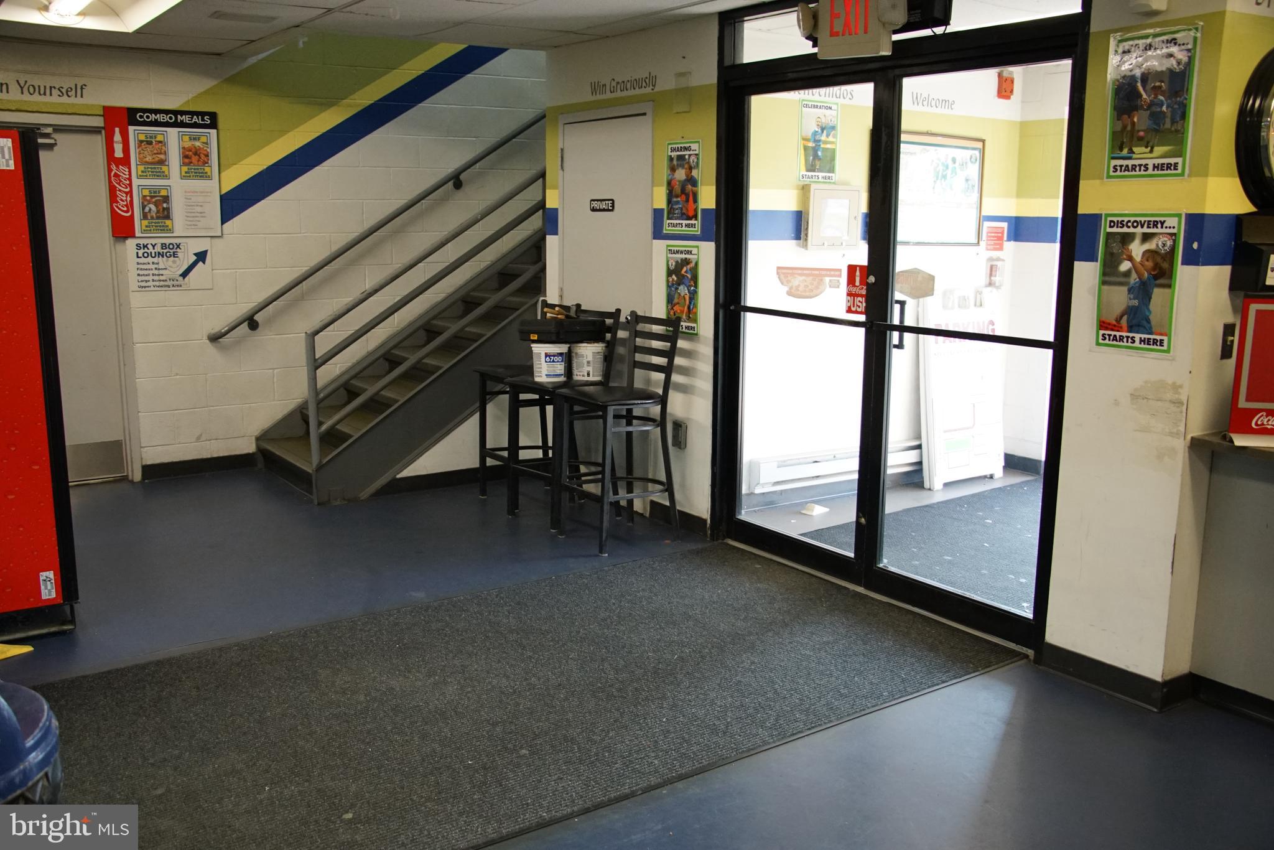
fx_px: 1274
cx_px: 637
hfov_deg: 53.1
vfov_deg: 36.9
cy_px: 425
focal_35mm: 36
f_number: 4
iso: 2500
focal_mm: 24
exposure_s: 1/160
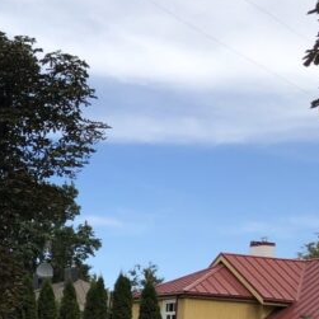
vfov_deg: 16.7
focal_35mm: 101
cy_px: 350
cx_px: -292
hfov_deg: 14.6
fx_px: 1053
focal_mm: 4
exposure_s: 1/1372
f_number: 1.8
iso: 20
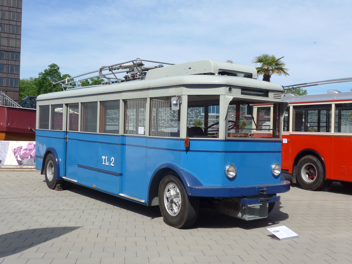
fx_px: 447
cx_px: 176
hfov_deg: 42.9
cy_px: 132
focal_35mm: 44
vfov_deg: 32.9
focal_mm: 9
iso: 80
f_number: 2.8
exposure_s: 1/1600
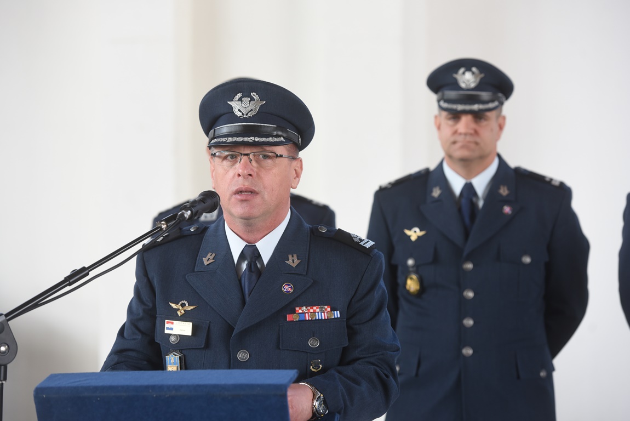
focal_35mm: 130
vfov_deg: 10.6
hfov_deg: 15.8
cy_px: 210
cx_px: 315
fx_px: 2276
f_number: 5
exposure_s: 1/160
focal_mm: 130
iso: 1000
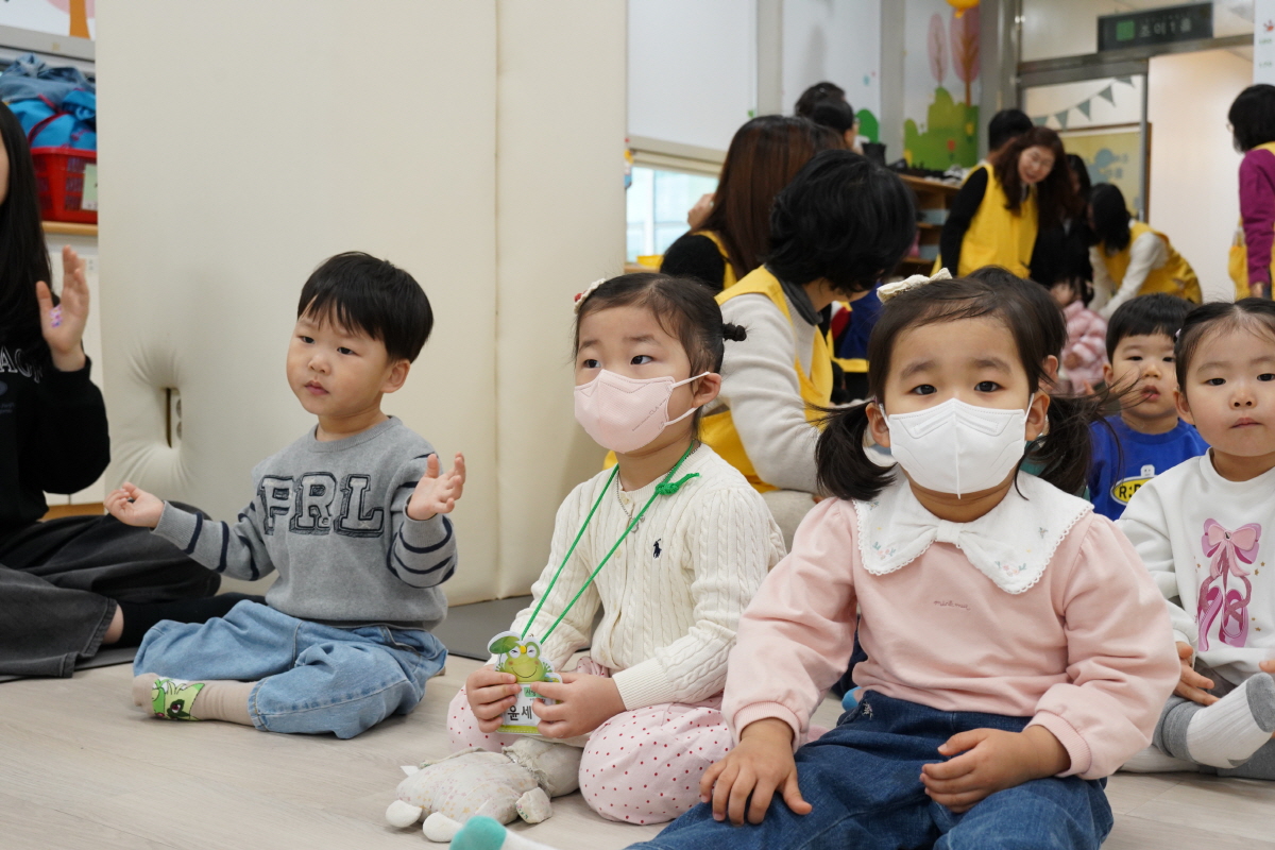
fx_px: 1594
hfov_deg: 43.6
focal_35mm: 45
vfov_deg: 29.9
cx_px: 638
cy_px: 425
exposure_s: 1/80
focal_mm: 45
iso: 2500
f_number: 7.1
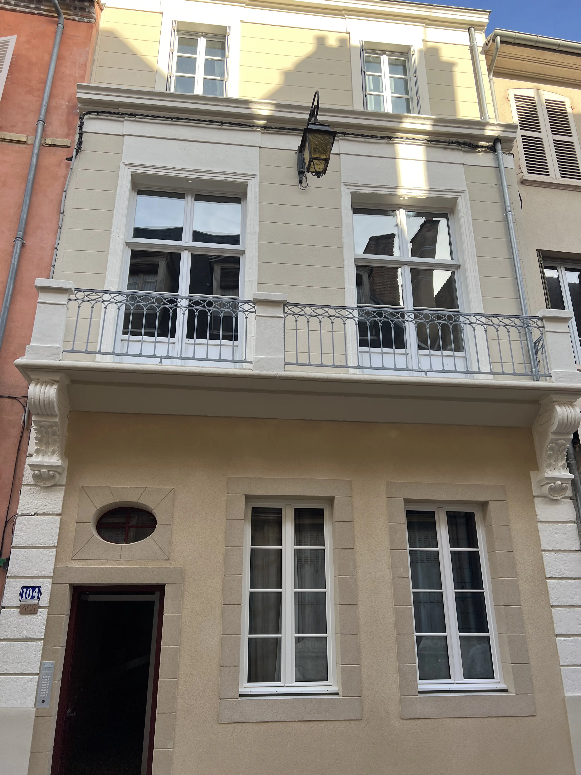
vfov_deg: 67.3
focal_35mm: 26
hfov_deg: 53.1
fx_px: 582
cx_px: 290
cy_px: 388
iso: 50
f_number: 1.5
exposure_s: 1/797
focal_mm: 5.7
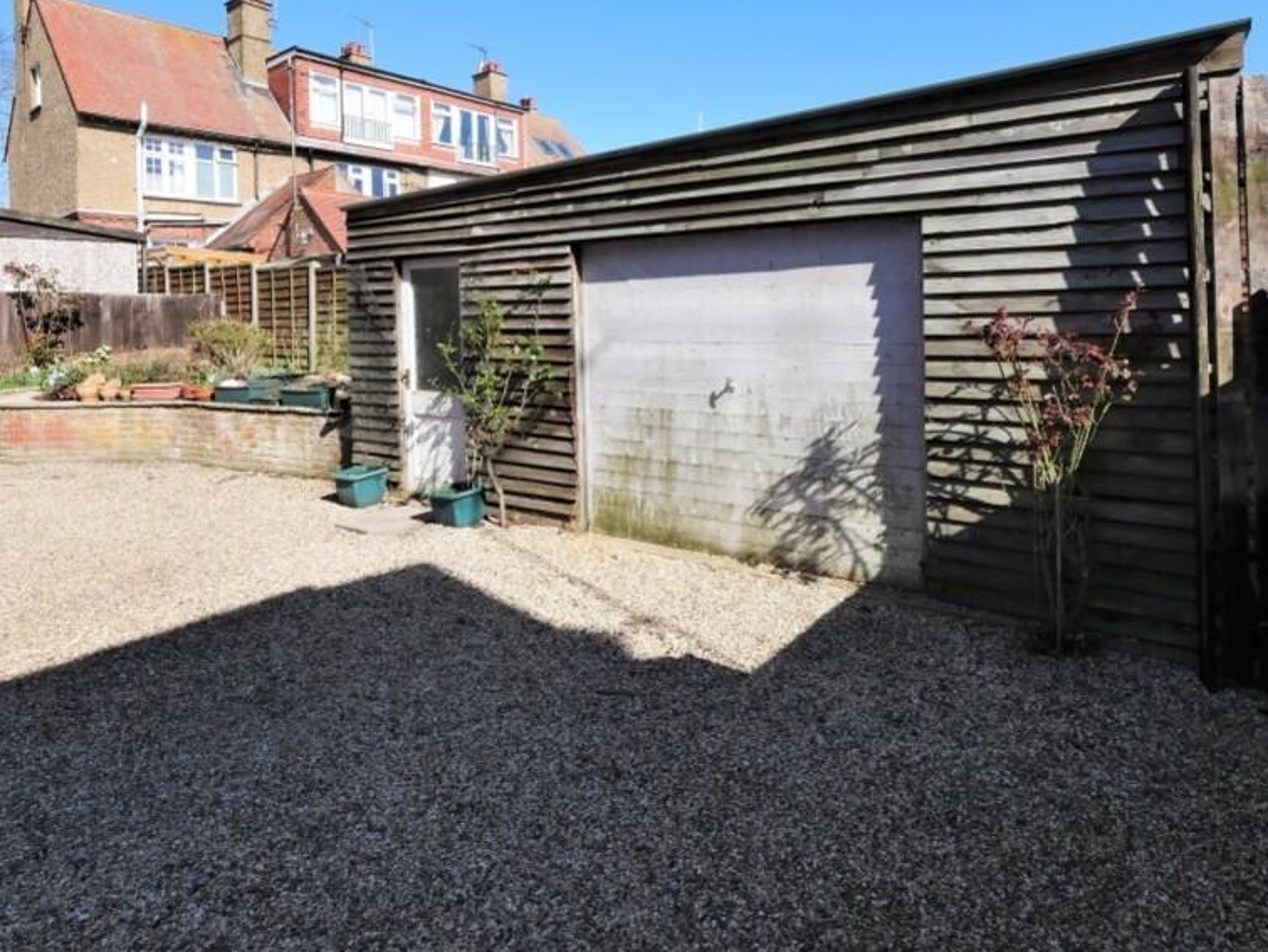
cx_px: 685
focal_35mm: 19
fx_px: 696
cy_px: 313
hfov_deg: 84.5
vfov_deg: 66.8
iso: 200
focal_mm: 7
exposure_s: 1/400
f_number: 7.1
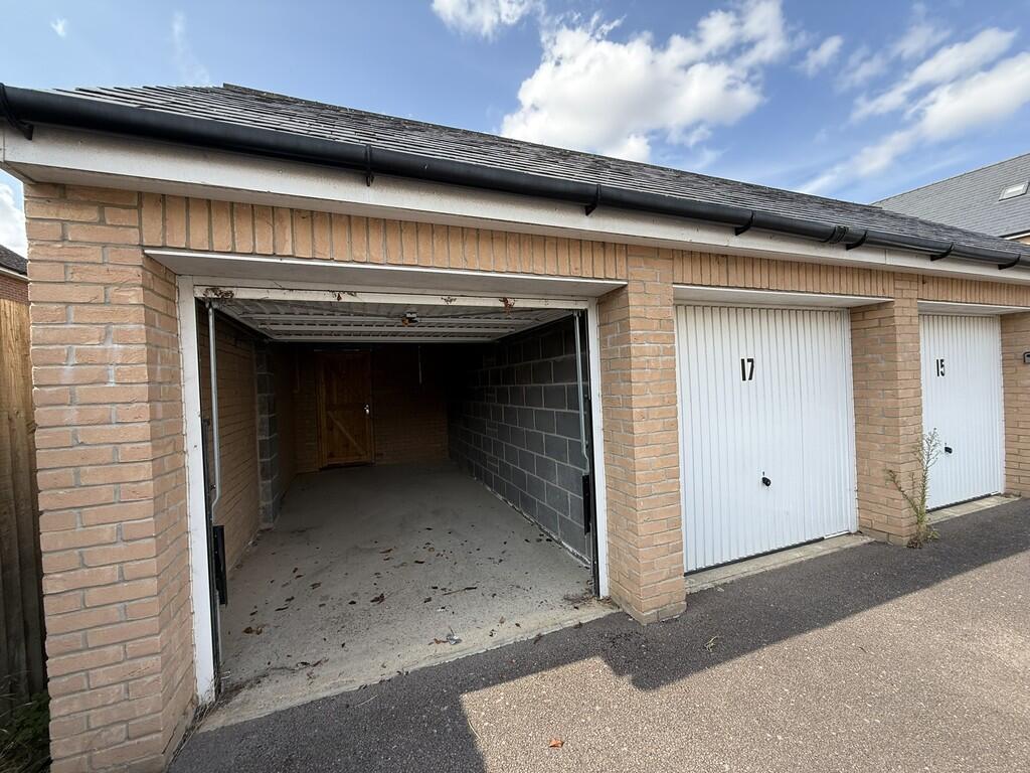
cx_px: 515
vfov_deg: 85.7
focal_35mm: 14
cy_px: 386
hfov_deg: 102.1
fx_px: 417
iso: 50
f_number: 2.2
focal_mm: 2.22
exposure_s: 1/393
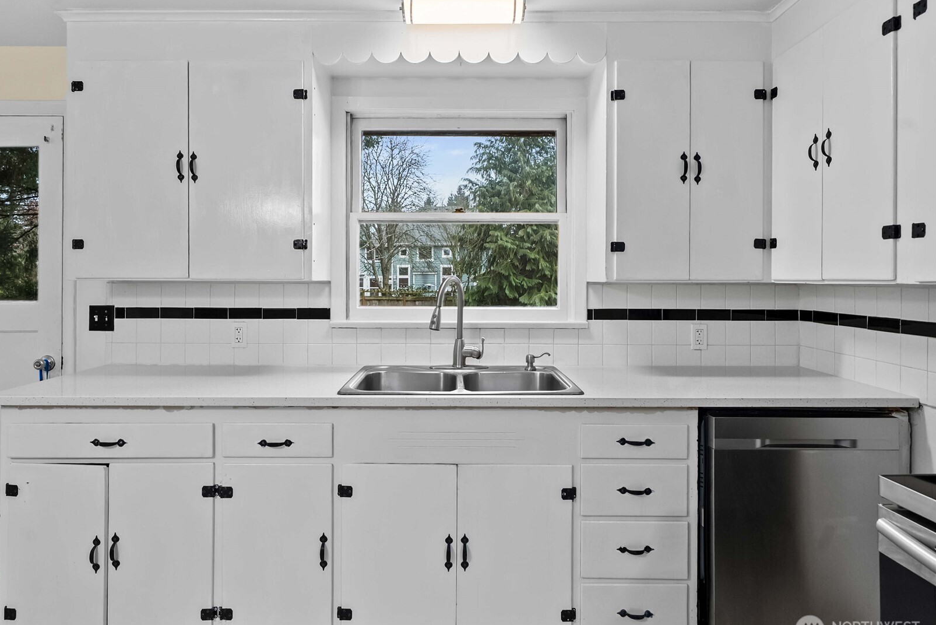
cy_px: 322
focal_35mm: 19
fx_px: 494
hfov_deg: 86.8
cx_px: 443
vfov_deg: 64.6
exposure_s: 1/15
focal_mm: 18
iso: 1000
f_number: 7.1
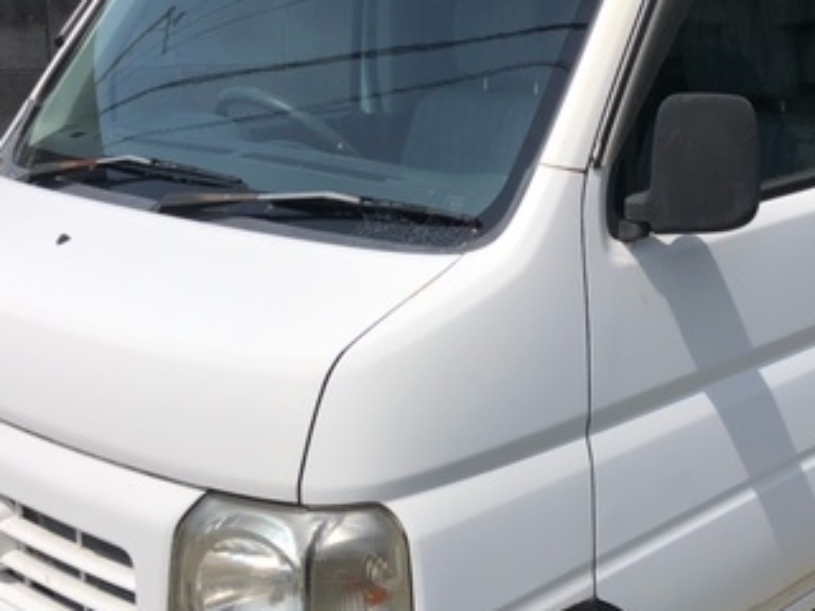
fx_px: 1318
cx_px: 563
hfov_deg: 33.9
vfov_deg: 26.1
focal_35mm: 56
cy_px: 349
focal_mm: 4
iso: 20
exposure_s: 1/4367
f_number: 1.8
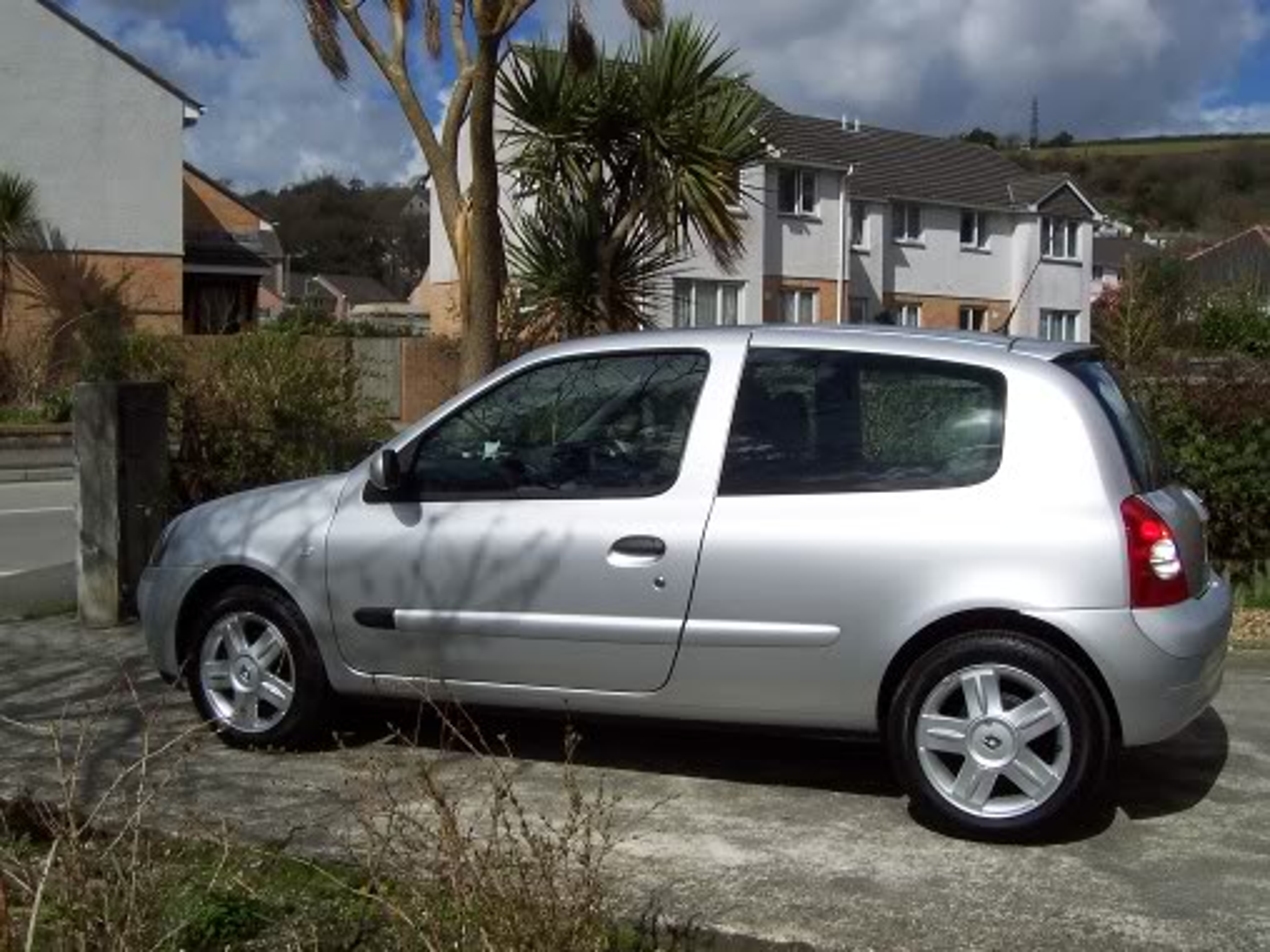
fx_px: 1357
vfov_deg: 38.7
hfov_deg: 50.1
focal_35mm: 37
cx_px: 635
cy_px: 476
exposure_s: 1/1000
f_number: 5.6
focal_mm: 5.6
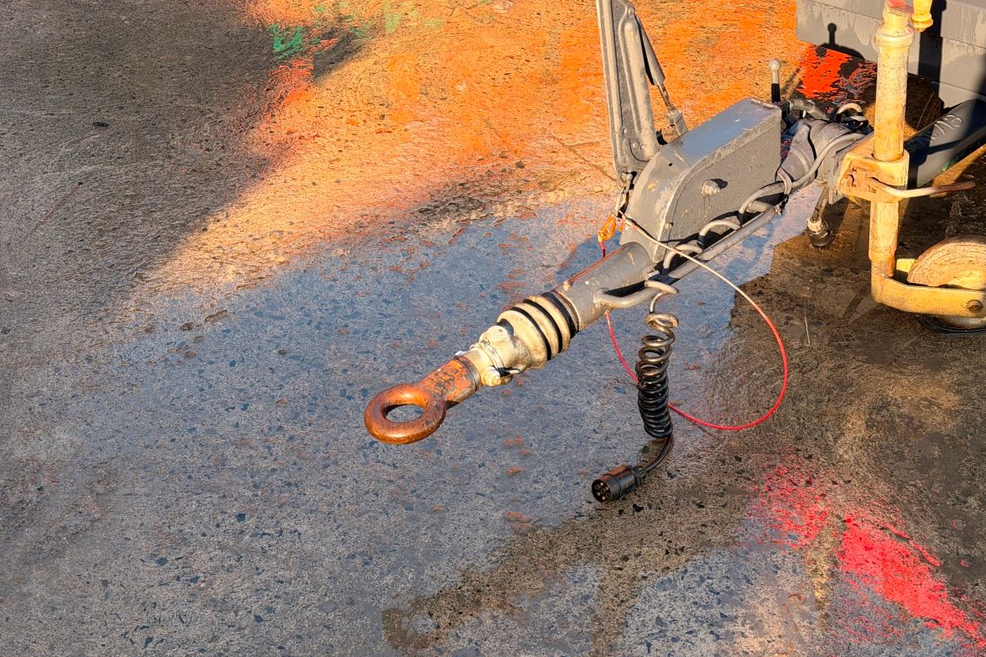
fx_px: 1397
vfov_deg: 26.5
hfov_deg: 38.9
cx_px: 499
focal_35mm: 51
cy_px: 295
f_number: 1.78
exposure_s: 1/611
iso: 100
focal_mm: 6.76
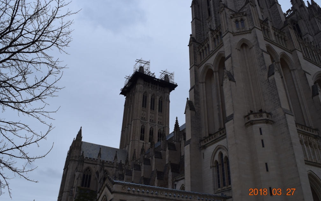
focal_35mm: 28
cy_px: 99
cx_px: 163
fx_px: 245
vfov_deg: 44.6
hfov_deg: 66.5
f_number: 10
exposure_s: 1/200
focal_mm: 18
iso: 400
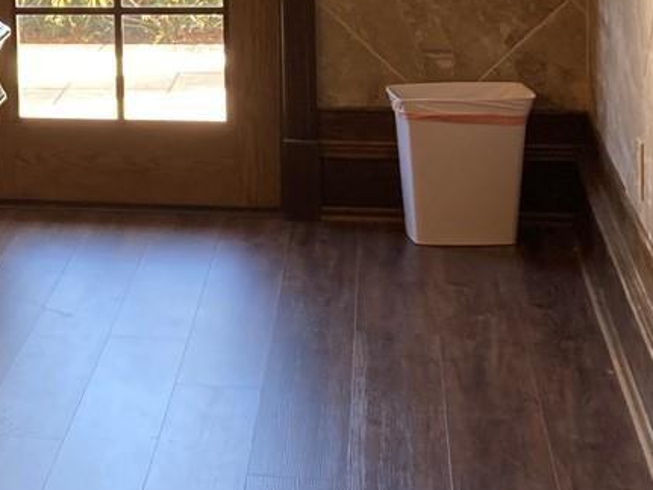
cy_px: -9
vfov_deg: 14.0
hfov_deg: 16.8
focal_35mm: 104
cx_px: -373
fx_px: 1961
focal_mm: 3.99
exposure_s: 1/60
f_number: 1.8
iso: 50
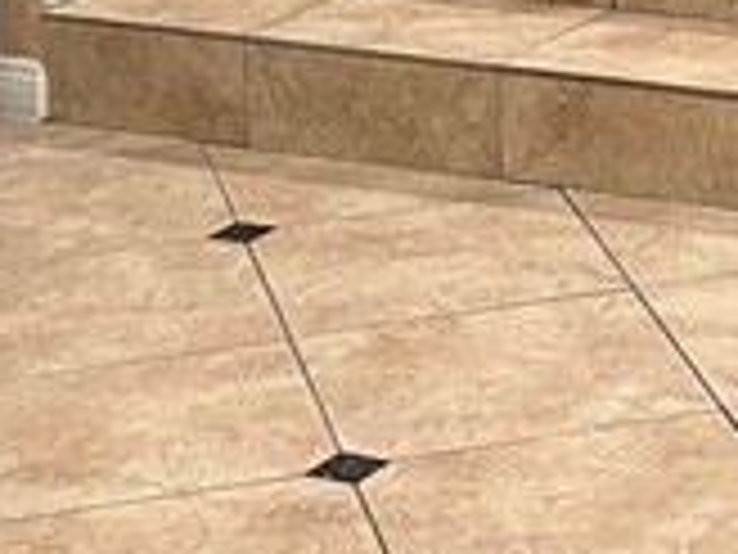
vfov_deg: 8.9
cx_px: 1062
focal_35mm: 162
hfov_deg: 11.7
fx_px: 3454
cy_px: -351
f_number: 1.5
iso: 160
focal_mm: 5.7
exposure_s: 1/60
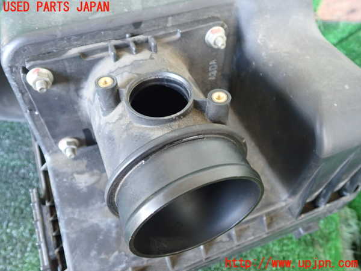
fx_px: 313
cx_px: 180
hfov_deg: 60.0
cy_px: 136
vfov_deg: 46.8
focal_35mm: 30
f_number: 2.3
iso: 640
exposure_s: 1/30
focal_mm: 5.4
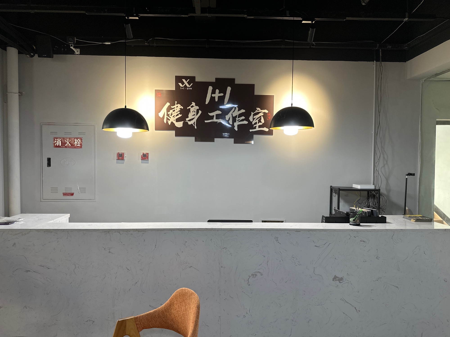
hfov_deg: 71.6
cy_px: 168
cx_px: 225
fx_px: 312
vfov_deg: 56.8
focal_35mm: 24
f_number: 1.78
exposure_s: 1/100
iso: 125
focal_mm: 6.86
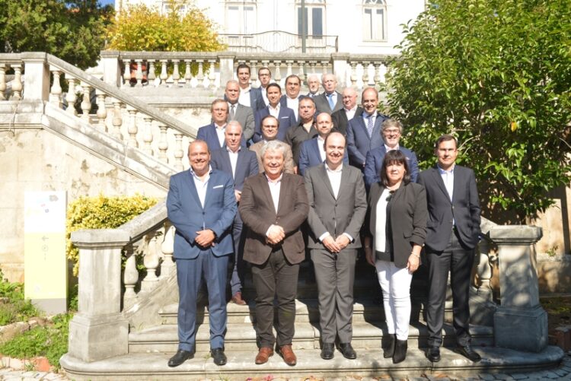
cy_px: 190
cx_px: 286
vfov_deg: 42.4
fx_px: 492
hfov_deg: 60.3
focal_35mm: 31
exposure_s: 1/320
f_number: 9
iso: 200
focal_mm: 31
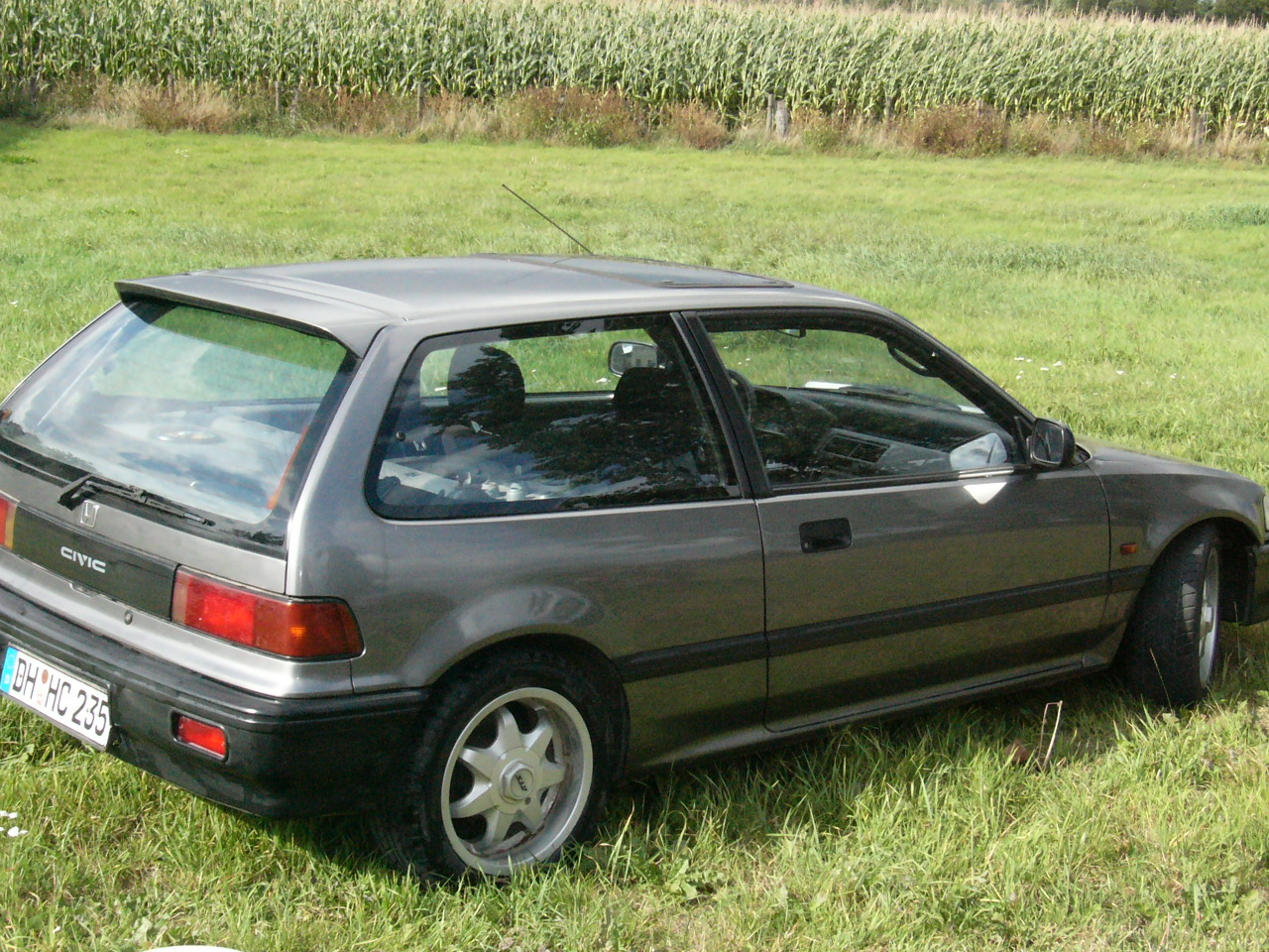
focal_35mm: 60
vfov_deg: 24.4
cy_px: 476
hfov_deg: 32.2
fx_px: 2200
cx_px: 634
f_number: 10.4
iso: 400
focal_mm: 10
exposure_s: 1/250
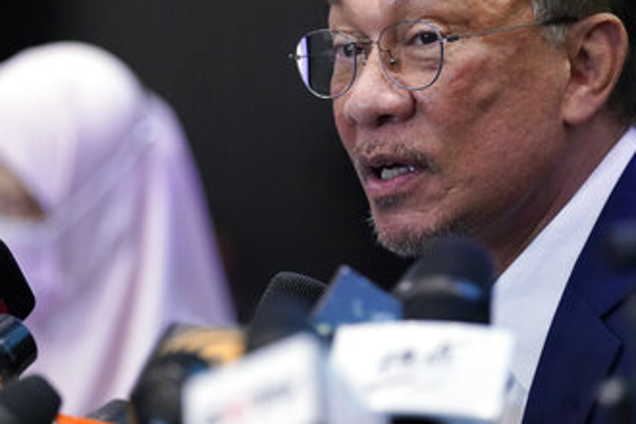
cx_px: 405
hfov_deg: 8.4
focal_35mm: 245
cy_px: 136
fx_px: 4328
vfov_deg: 5.6
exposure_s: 1/250
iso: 6400
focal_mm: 158
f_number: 2.8
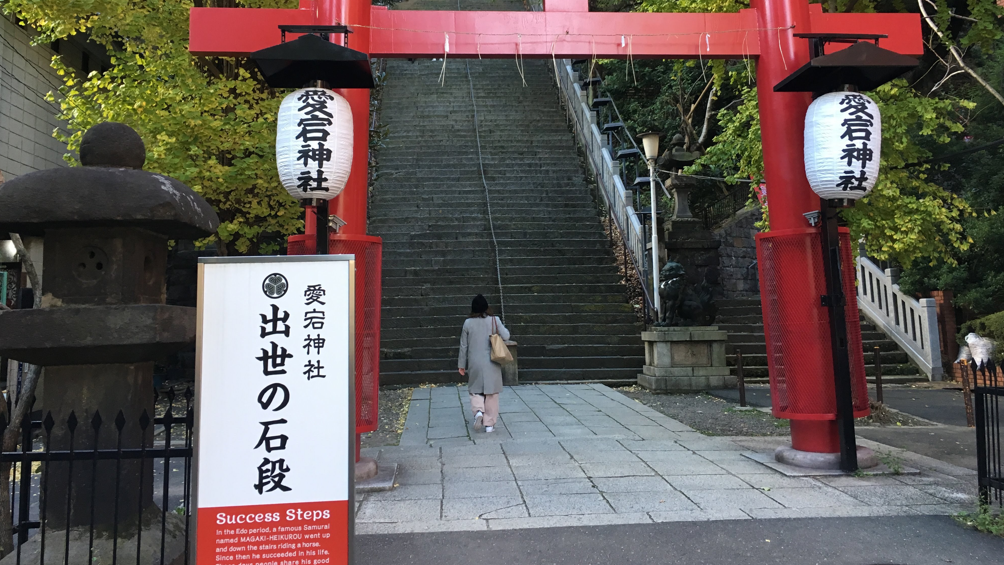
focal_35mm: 32
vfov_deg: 36.4
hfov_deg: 61.0
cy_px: 205
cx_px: 502
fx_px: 852
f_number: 2.2
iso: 32
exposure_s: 1/30
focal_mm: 4.15
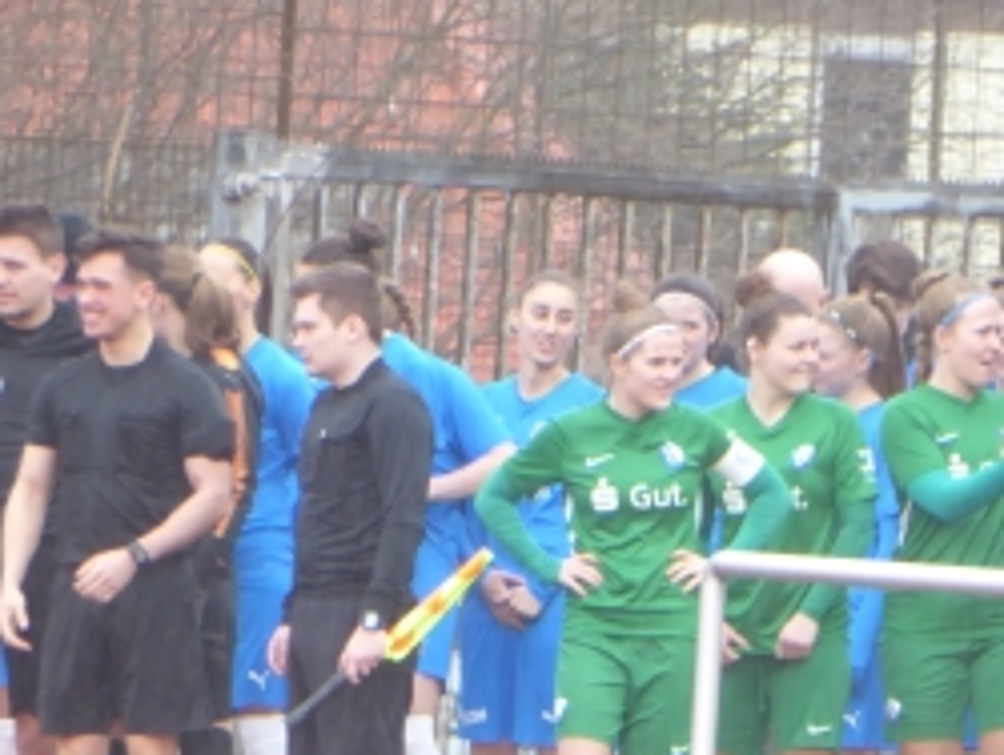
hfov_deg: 1.5
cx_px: 470
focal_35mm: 1295
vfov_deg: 1.2
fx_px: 37596
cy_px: 466
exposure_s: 1/100
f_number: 6.4
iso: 400
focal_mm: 129
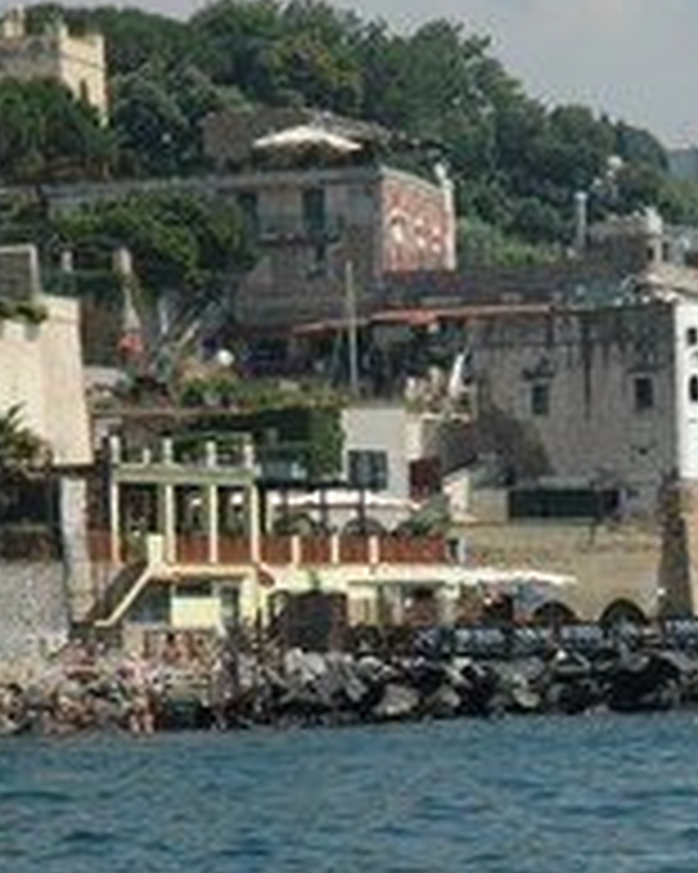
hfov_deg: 7.6
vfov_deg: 9.5
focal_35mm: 203
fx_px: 5246
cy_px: 576
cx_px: 653
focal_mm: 70
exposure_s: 1/350
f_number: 9.5
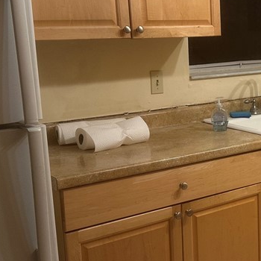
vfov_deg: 27.7
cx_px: 265
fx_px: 529
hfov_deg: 26.2
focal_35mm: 62
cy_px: 133
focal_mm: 6.86
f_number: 1.78
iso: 160
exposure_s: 1/60
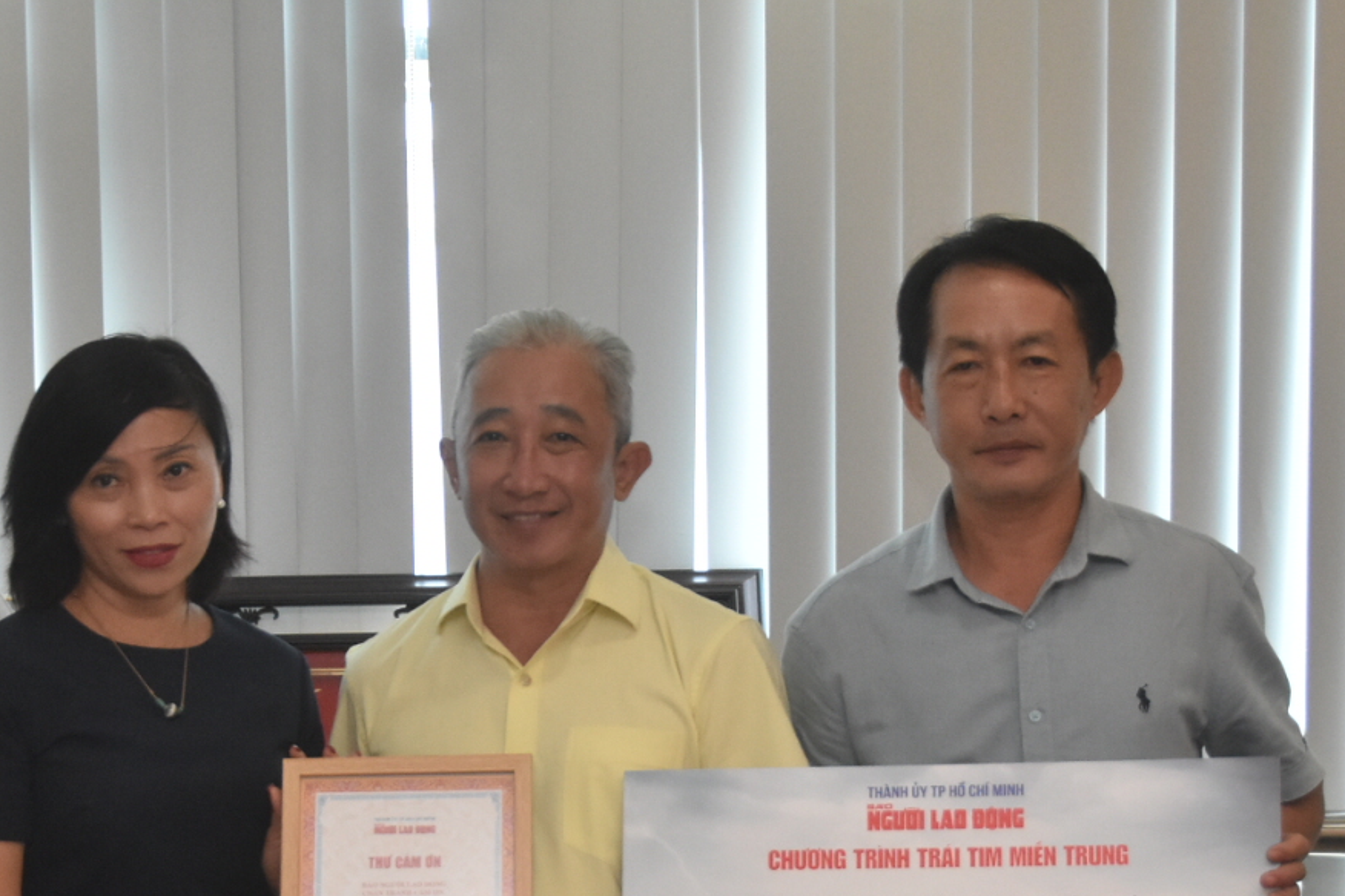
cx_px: 330
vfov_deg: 18.0
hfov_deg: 26.7
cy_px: 727
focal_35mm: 75
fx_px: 2799
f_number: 4
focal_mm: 27
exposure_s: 1/250
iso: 1600
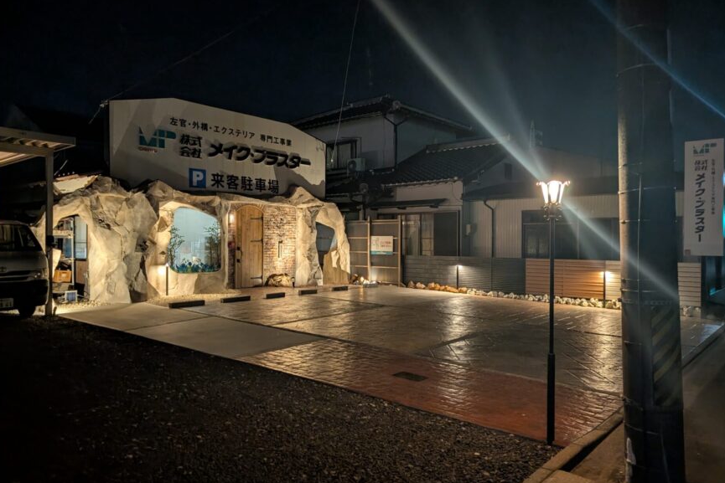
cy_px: 241
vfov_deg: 49.6
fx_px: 524
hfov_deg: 69.4
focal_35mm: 26
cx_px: 370
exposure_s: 1/12
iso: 257
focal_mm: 6.9
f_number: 1.68
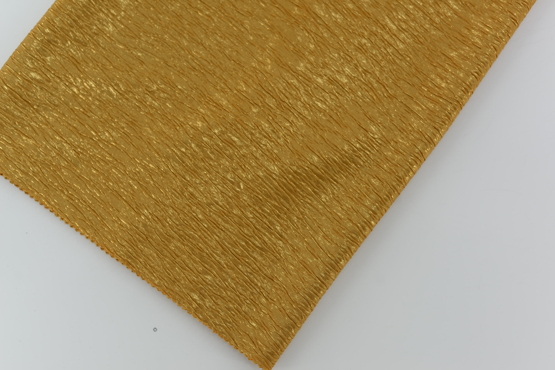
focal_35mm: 50
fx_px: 771
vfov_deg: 27.0
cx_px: 278
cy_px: 185
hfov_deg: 39.6
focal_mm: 50
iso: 100
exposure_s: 1/200
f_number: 4
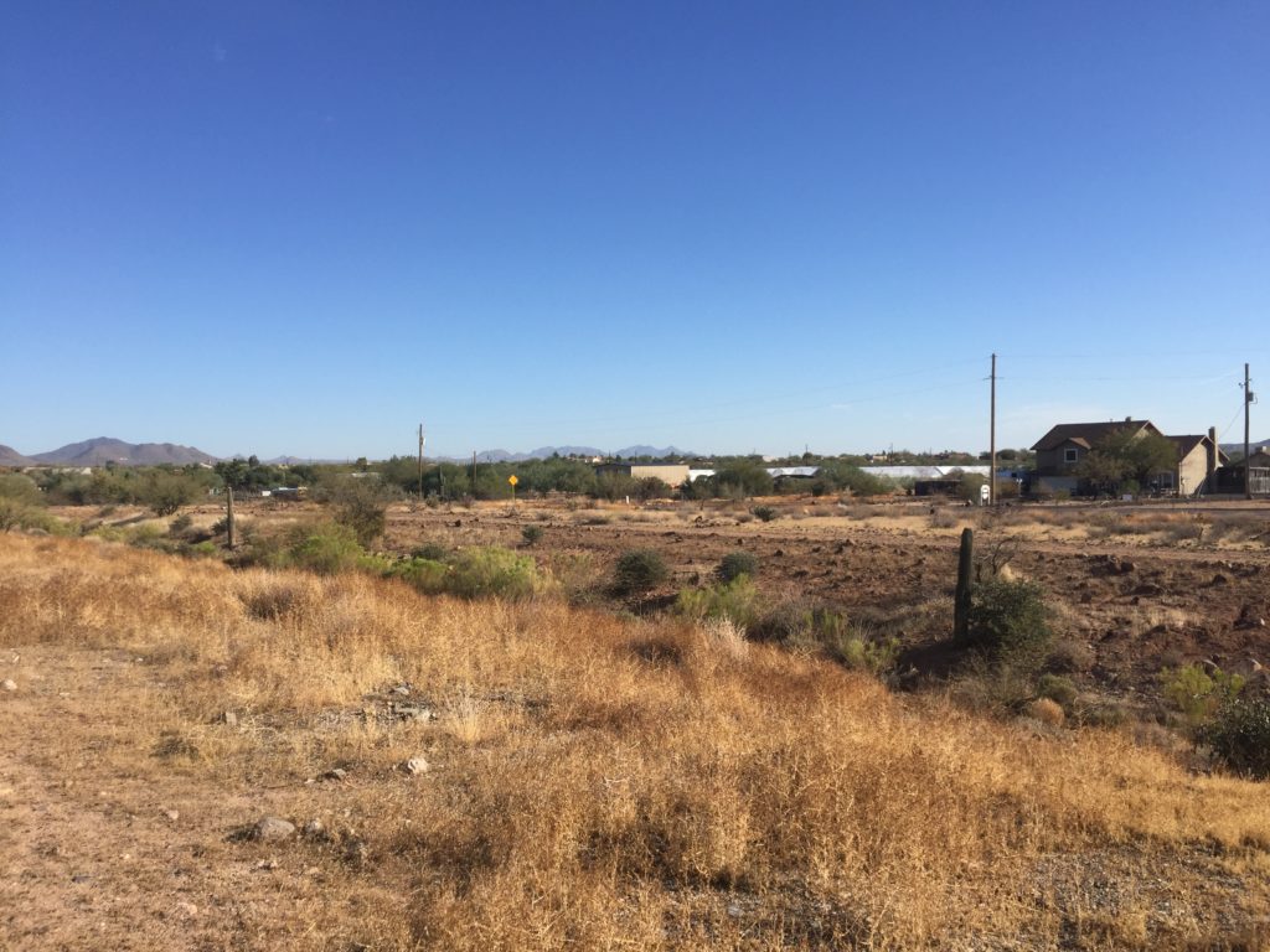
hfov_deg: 61.7
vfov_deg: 48.2
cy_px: 476
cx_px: 635
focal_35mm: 29
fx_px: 1064
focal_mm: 4.15
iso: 32
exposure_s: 1/2198
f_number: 2.2
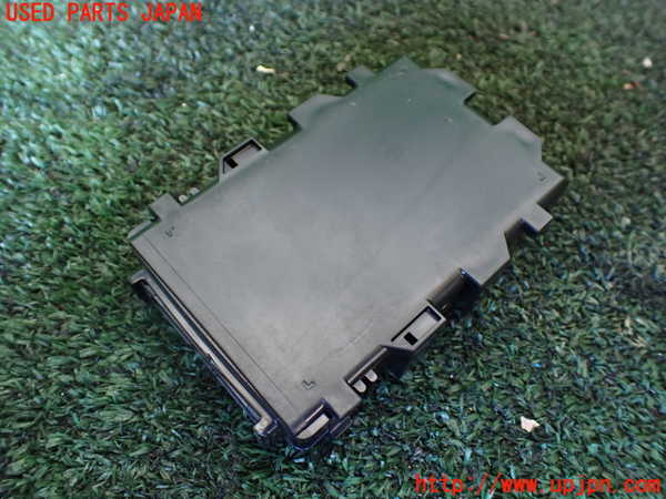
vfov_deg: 46.8
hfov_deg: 60.0
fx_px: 577
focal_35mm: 30
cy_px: 250
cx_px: 333
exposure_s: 1/30
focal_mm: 5.4
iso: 800
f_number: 2.3
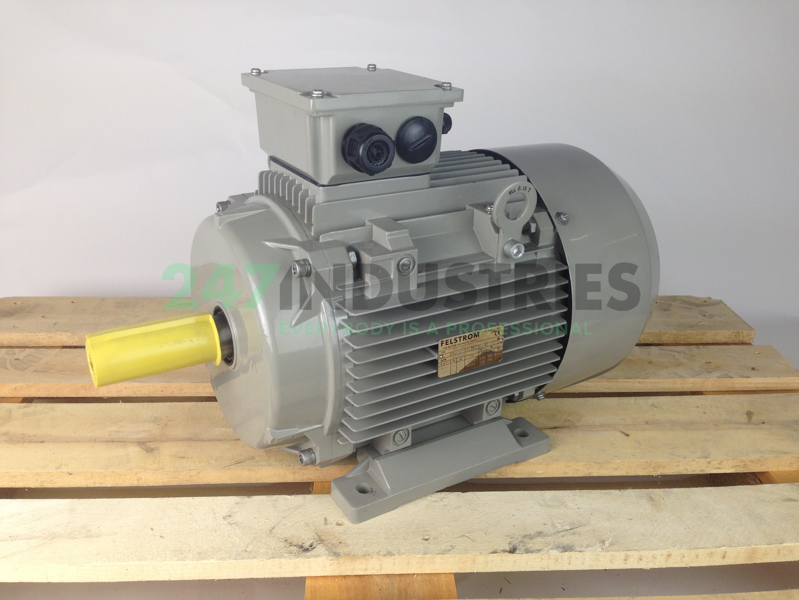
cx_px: 400
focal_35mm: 33
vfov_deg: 42.9
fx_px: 762
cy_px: 300
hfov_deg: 55.4
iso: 50
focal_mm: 4.12
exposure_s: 1/144
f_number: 2.4
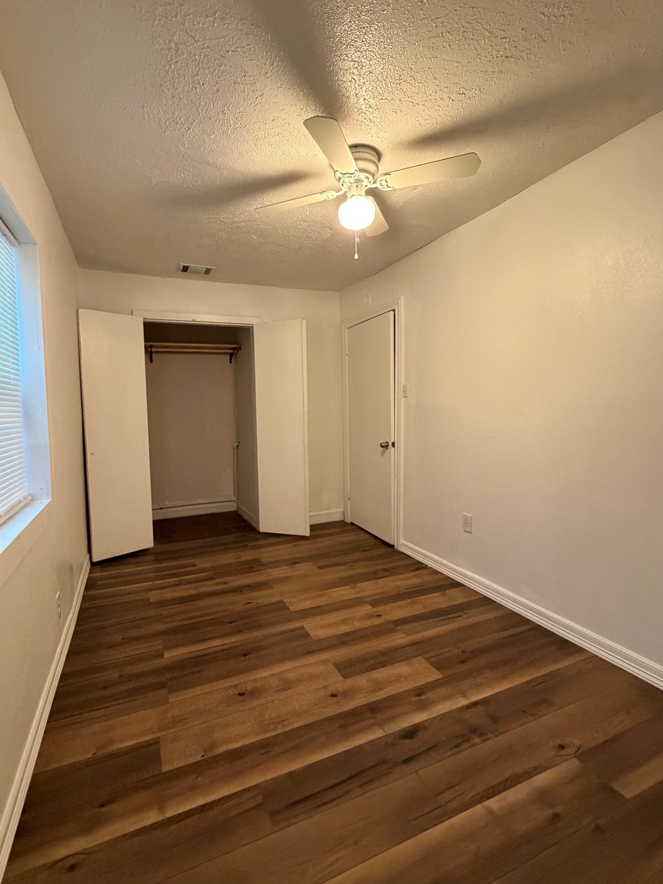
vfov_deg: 94.5
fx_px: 409
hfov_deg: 77.9
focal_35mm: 16
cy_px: 436
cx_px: 297
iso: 640
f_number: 2.2
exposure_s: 1/60
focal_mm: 2.22
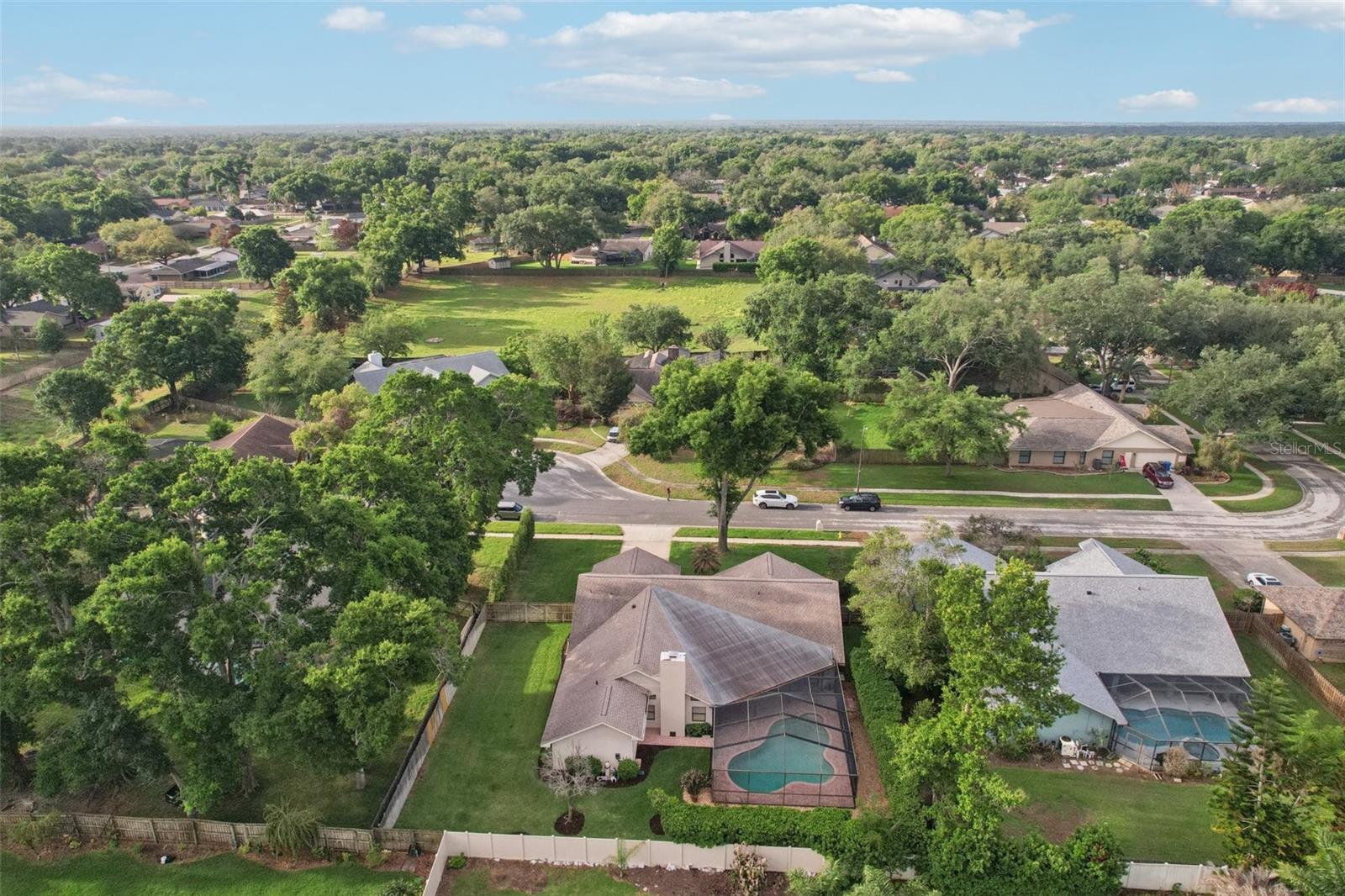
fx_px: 822
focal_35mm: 22
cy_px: 448
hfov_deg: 78.6
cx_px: 672
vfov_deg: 57.2
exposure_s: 1/800
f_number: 2.8
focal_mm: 8.4
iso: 400
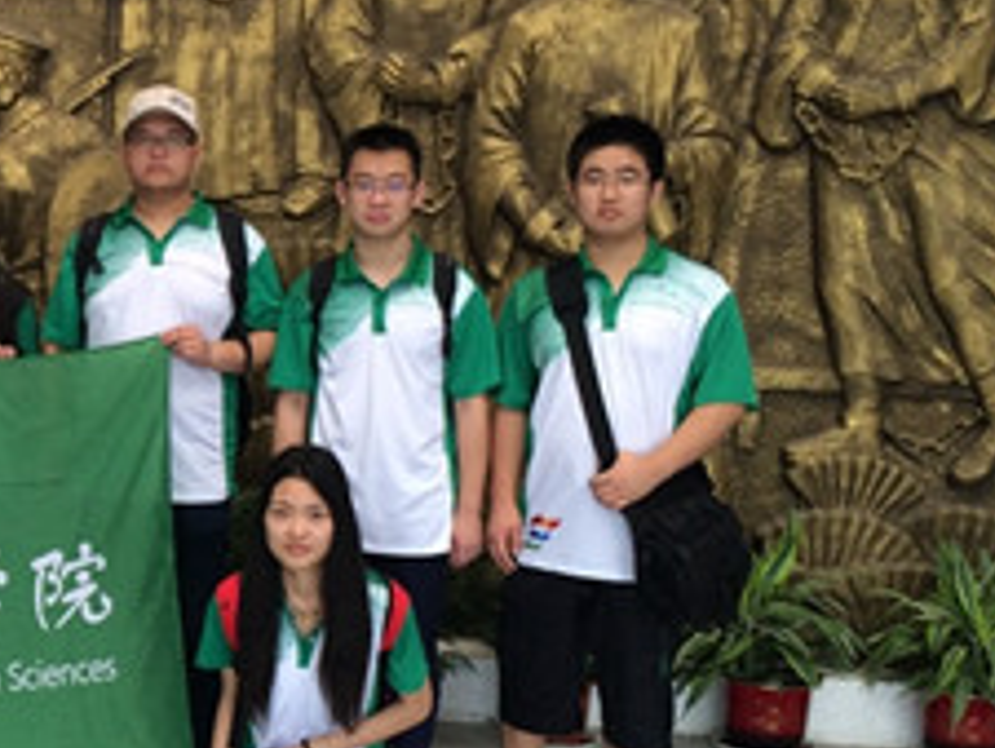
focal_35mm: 80
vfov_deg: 18.4
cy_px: 407
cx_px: -124
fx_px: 2301
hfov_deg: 22.9
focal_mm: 4.12
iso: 64
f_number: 2.2
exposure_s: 1/120
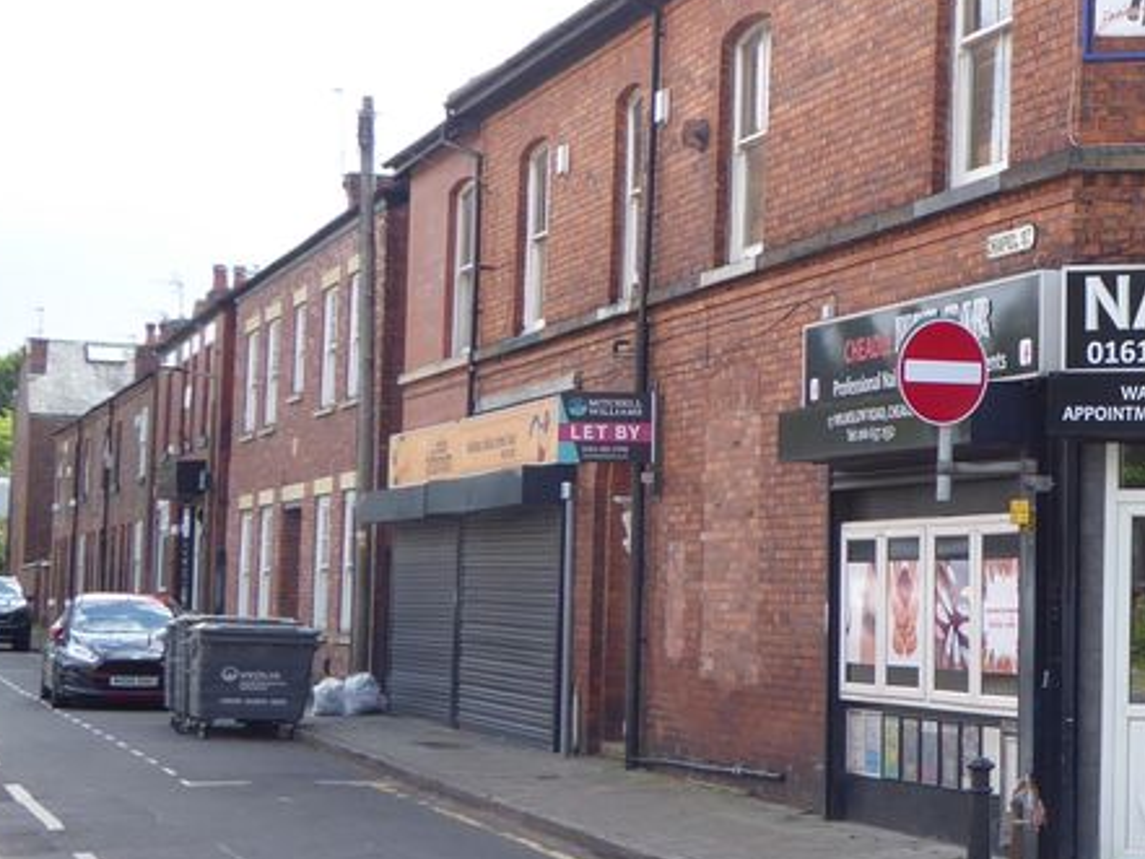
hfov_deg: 24.6
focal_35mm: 72
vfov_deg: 20.4
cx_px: 1349
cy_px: 402
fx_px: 2382
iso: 80
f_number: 3.5
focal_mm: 5
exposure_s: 1/250
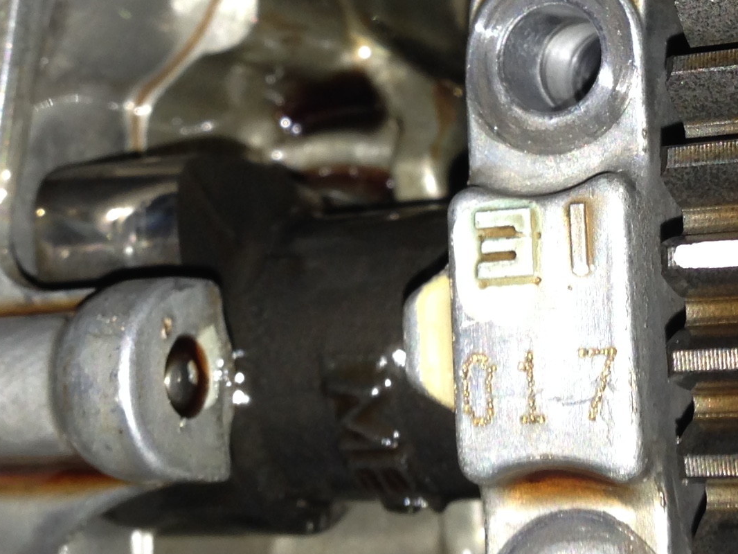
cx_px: 368
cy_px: 60
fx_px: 2154
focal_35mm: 101
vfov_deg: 14.5
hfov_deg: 19.4
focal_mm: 4.12
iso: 50
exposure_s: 1/37
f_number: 2.4
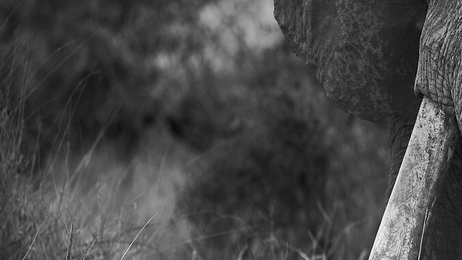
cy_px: 152
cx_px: 780
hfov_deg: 3.9
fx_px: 6814
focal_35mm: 556
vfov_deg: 2.2
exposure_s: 1/3200
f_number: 2
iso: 320
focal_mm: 150
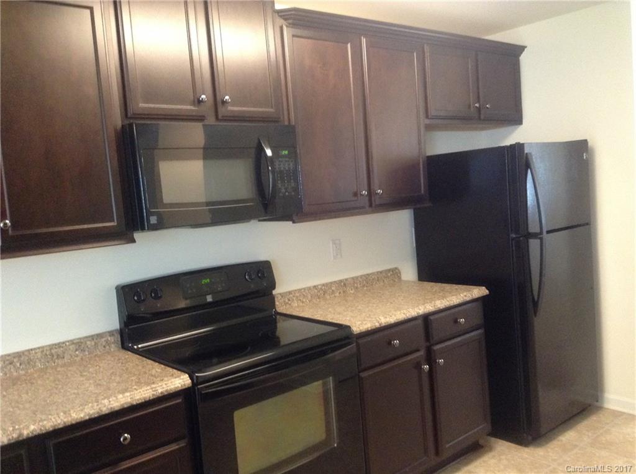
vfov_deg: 42.8
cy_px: 237
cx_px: 318
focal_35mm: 33
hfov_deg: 55.4
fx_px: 605
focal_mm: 3.3
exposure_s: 1/17
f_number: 2.4
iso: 250
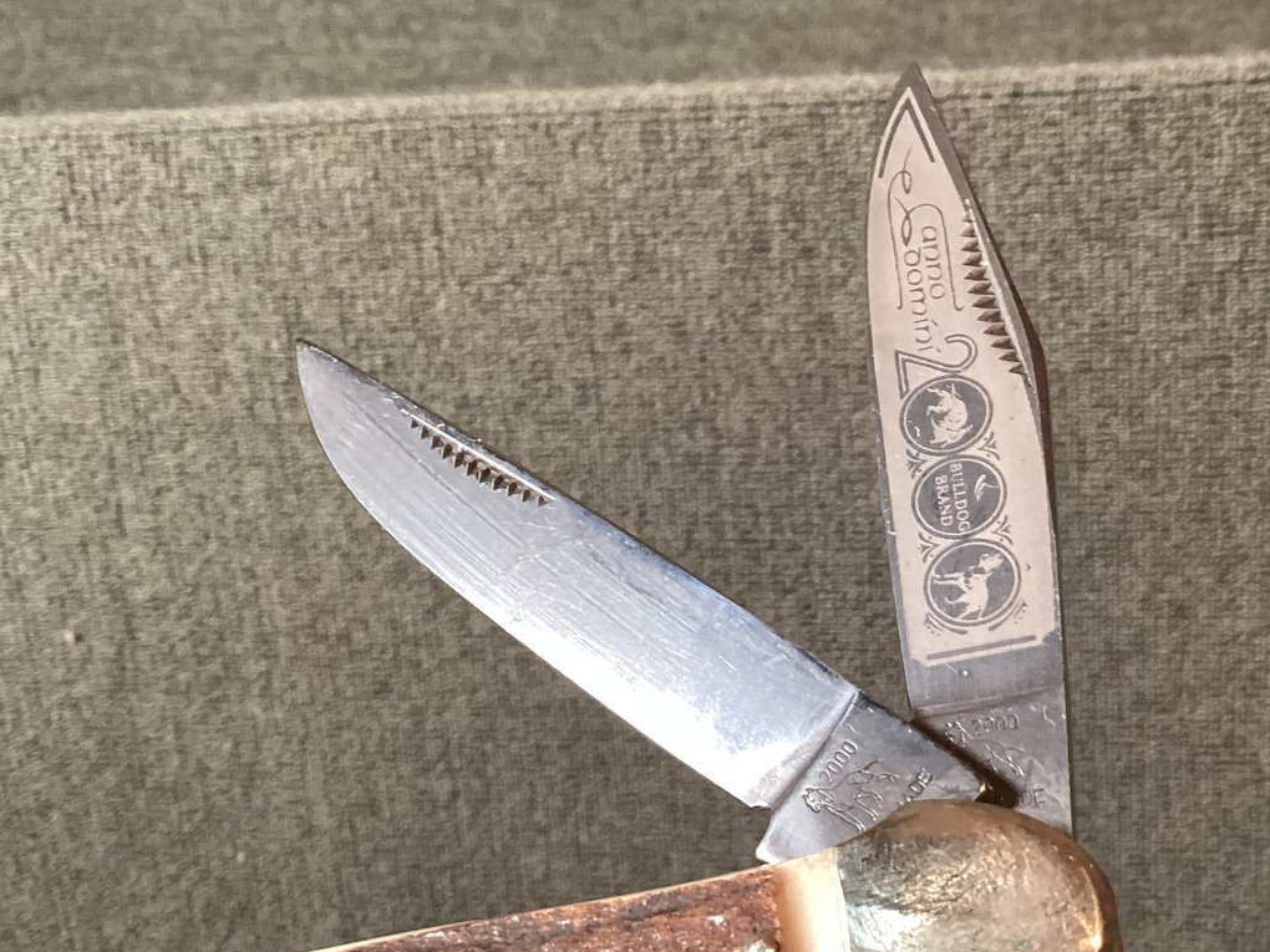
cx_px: 860
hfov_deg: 40.7
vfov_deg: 31.3
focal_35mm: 46
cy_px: 632
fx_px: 1688
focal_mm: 3.3
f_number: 2.4
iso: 200
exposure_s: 1/50
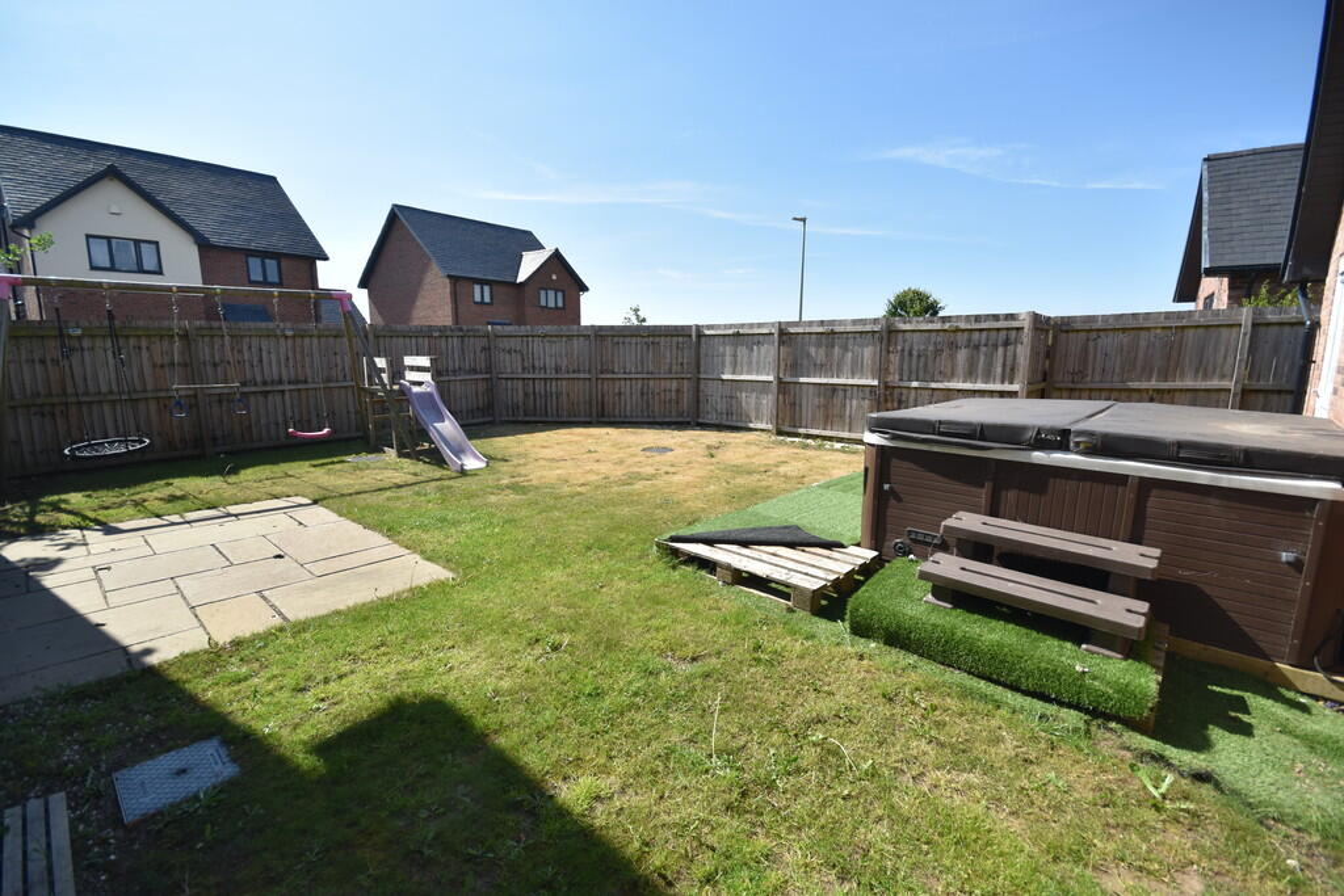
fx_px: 560
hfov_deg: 100.4
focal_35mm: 15
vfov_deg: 77.3
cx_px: 672
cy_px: 448
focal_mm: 10
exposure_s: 1/250
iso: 140
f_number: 8
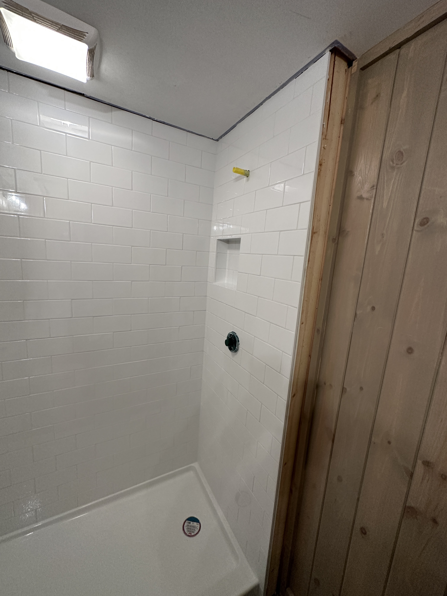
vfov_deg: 102.1
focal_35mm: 14
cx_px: 224
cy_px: 298
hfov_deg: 85.7
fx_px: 241
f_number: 2.2
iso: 250
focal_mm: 2.22
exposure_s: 1/120
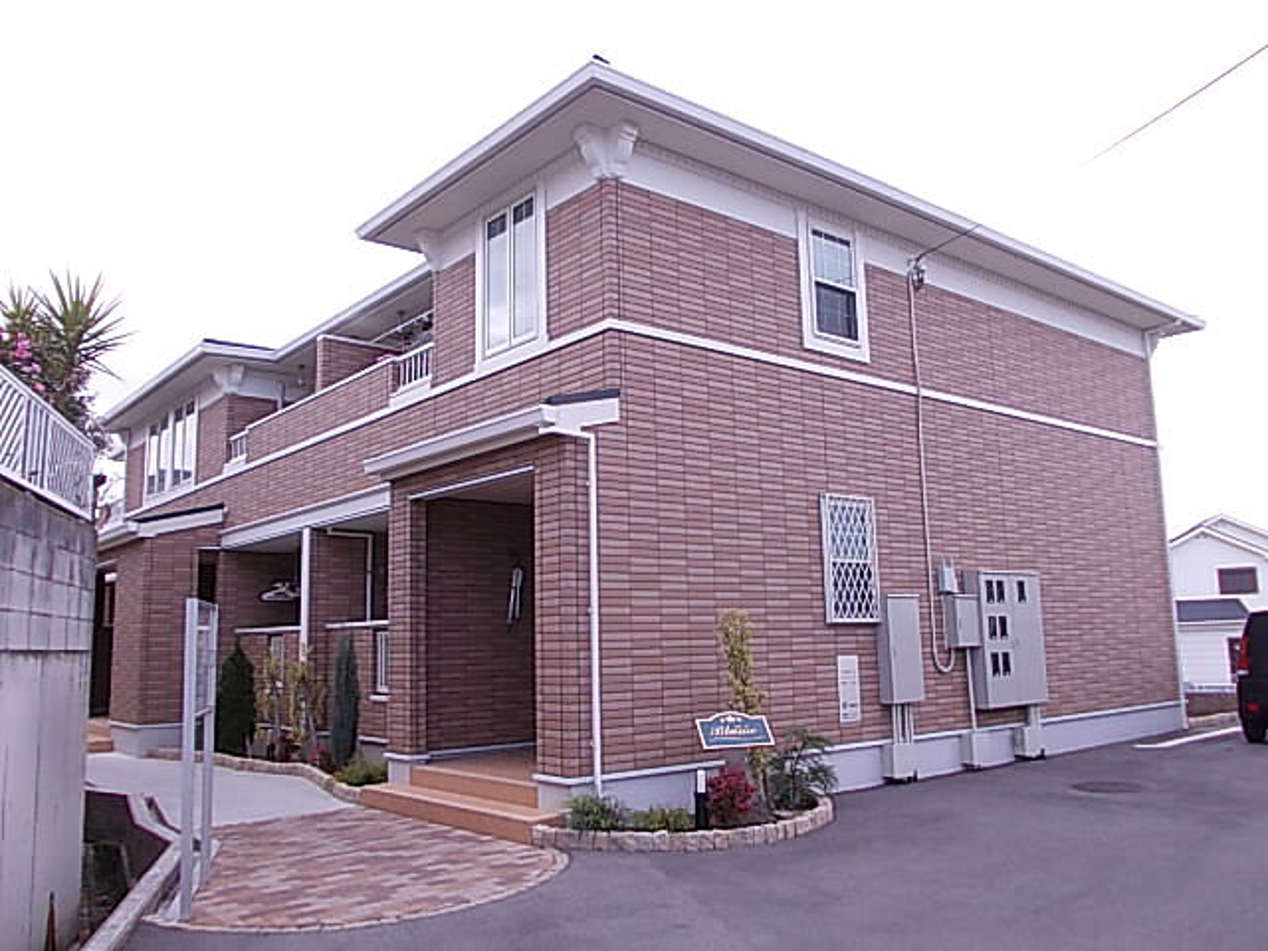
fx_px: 1026
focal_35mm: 28
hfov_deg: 63.4
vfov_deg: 49.7
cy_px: 476
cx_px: 634
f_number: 2.7
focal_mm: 4
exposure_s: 1/250
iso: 80
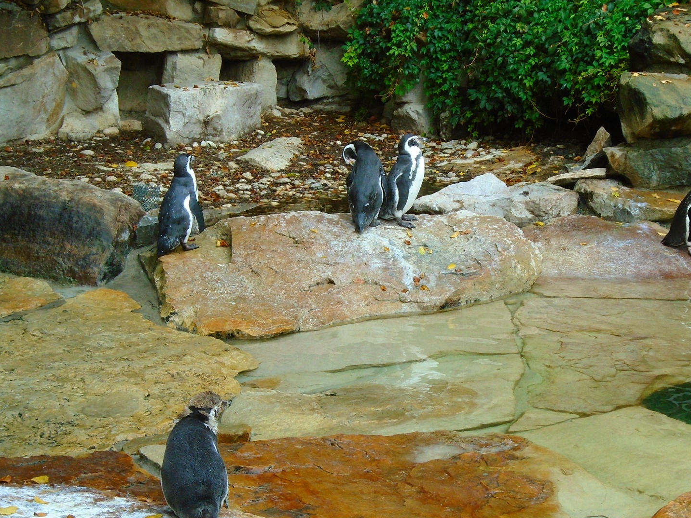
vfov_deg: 18.2
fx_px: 1617
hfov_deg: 24.0
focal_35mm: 81
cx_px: 466
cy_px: 251
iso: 100
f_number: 4.9
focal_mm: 10.2
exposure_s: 1/125
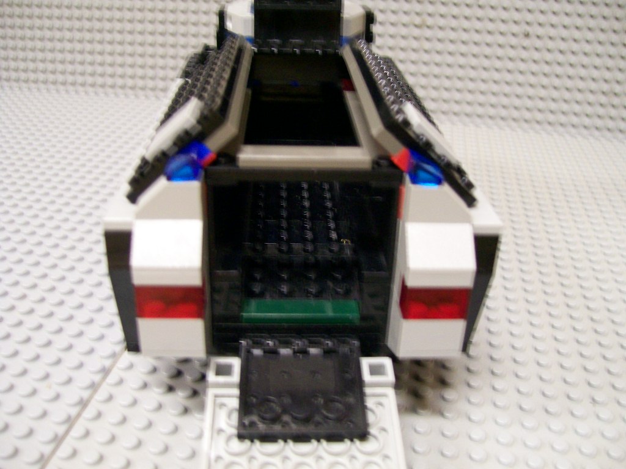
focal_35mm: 36
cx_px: 313
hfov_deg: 51.4
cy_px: 234
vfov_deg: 39.7
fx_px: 651
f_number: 2.7
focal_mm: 6
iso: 160
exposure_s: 1/8
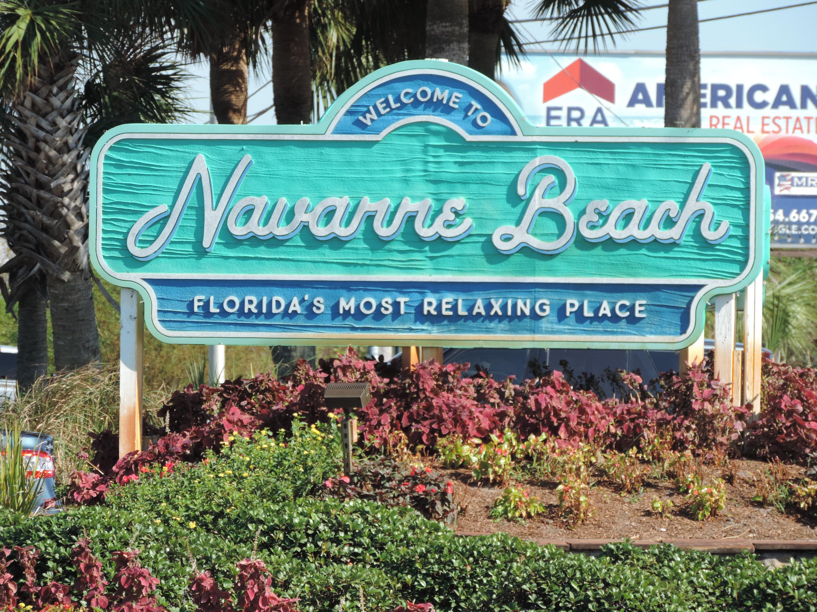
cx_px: 408
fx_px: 8261
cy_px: 306
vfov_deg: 4.2
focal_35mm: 350
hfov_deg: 5.7
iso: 80
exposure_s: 1/250
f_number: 4.8
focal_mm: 62.4
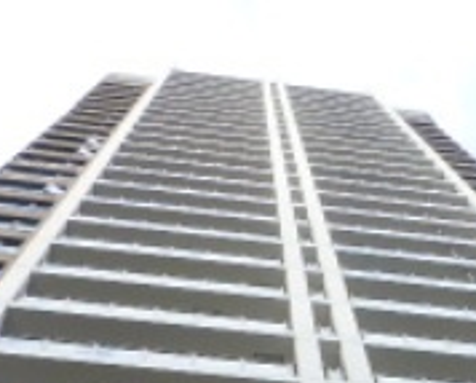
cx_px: 388
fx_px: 1482
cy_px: 672
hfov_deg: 18.1
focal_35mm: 105
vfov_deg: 13.3
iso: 200
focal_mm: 4.3
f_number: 4
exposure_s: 1/250
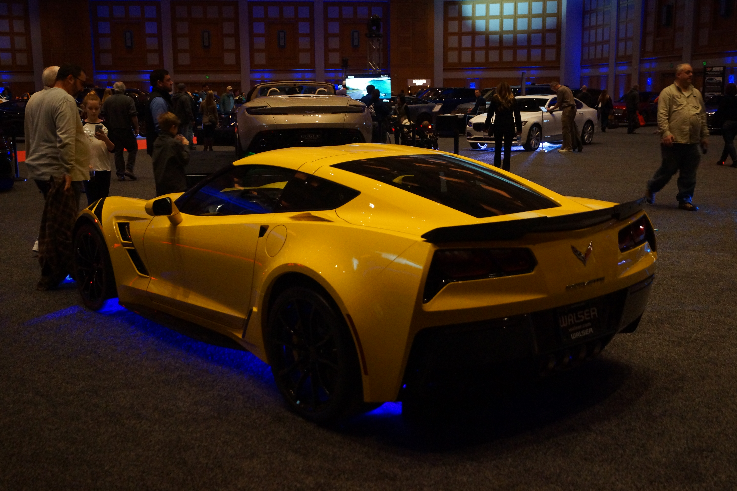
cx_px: 368
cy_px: 246
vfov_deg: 34.2
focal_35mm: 39
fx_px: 798
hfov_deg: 49.6
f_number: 4.5
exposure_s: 1/60
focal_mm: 26
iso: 1600
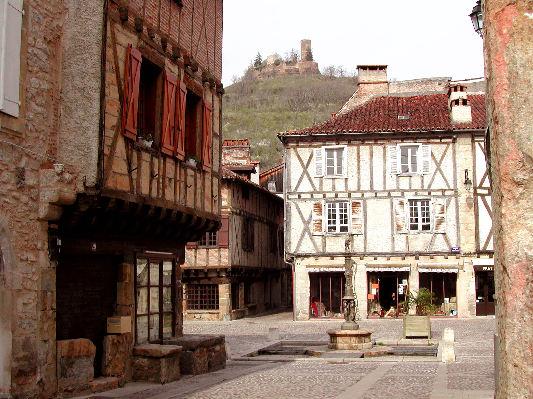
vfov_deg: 30.9
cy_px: 200
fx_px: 724
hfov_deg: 40.4
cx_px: 266
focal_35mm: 47
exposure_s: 1/159
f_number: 8.4
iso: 100
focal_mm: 10.1
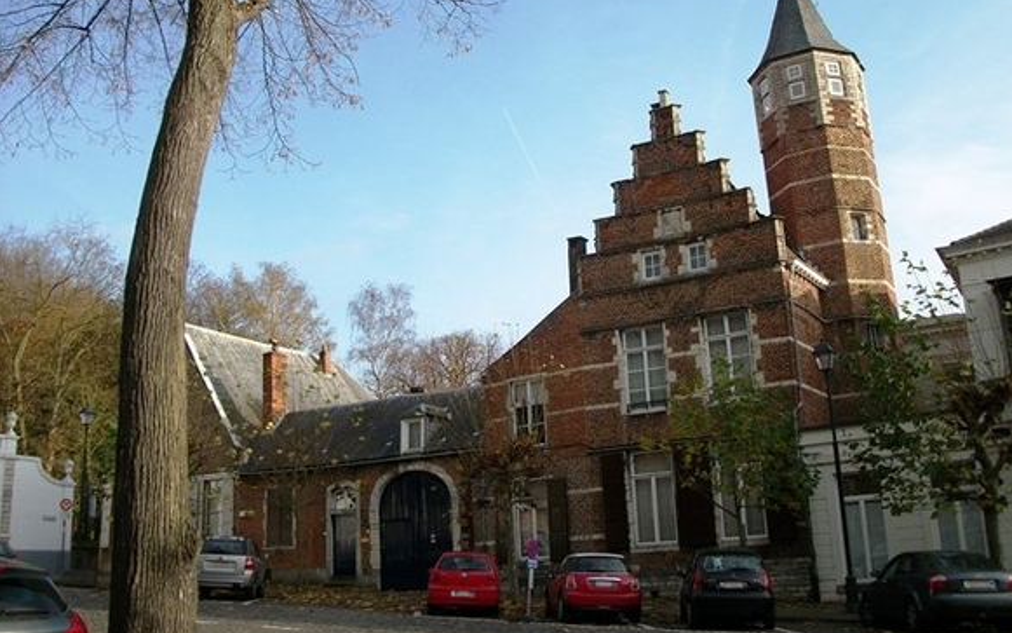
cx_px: 519
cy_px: 263
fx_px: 965
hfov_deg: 55.3
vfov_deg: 36.2
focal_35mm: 35
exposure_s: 1/800
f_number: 2.9
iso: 80
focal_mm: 5.7
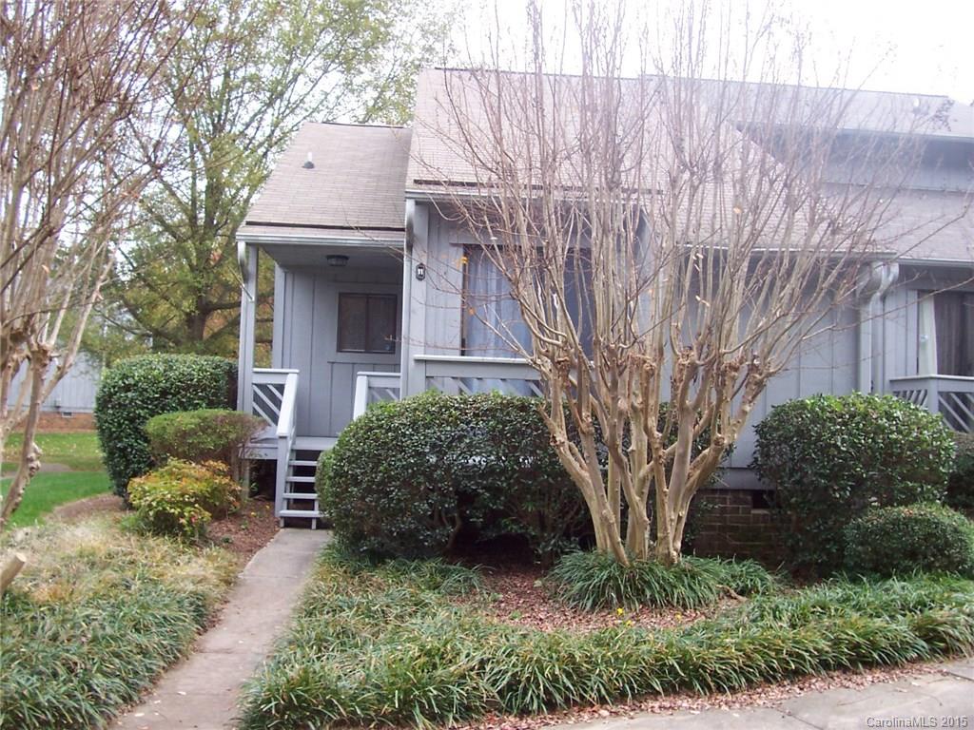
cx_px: 487
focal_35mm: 37
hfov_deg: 50.1
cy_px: 365
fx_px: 1041
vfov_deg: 38.7
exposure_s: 1/125
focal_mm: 5.6
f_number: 2.8
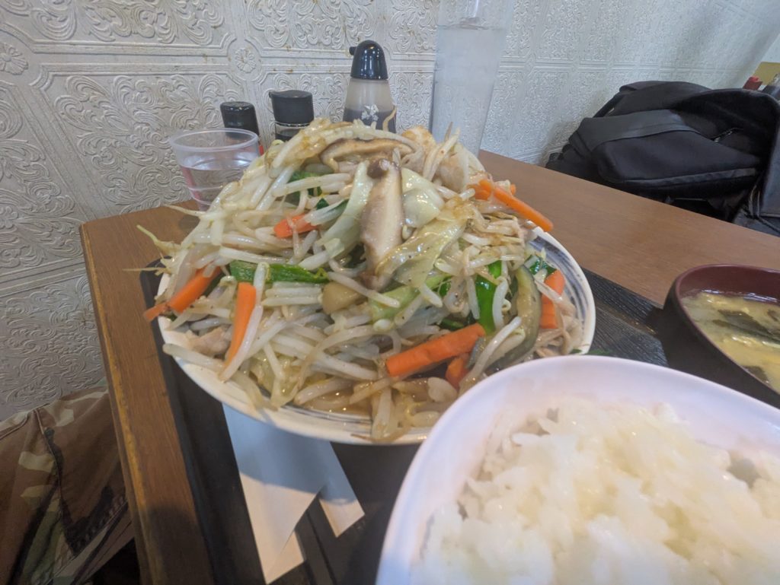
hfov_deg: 102.0
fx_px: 316
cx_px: 390
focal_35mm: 14
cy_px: 292
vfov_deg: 85.7
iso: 567
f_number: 2.2
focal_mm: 1.83
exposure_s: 1/50
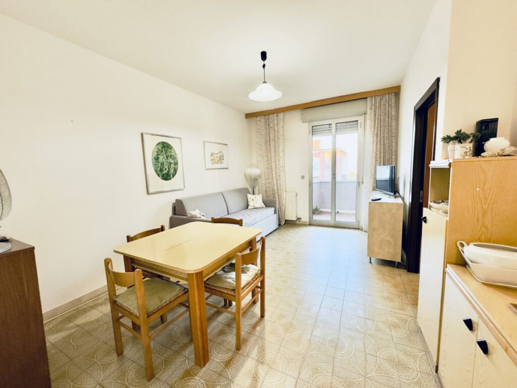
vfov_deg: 85.7
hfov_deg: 102.1
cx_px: 258
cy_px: 194
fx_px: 209
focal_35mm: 14
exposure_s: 1/50
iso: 250
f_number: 2.2
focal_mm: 2.22
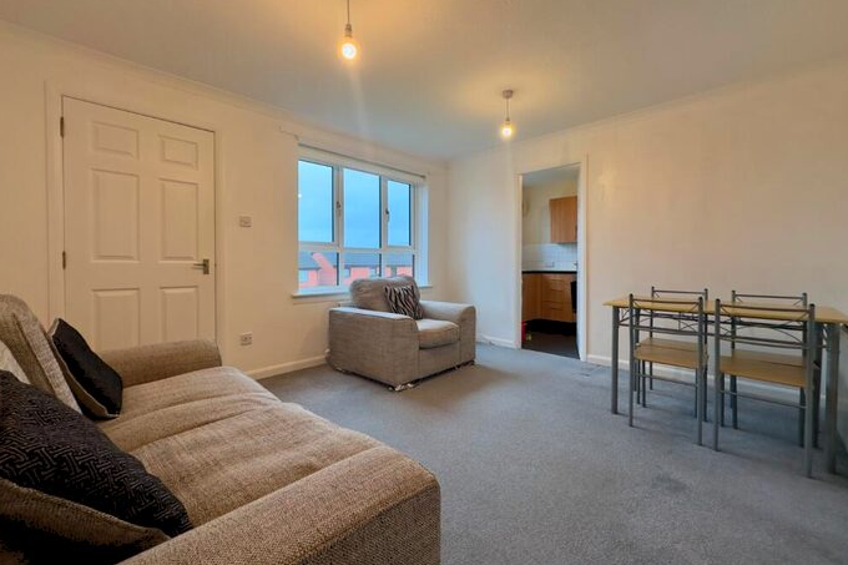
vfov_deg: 77.2
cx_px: 430
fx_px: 353
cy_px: 269
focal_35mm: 15
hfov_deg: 100.4
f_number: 2.2
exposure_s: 1/100
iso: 125
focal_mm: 2.22
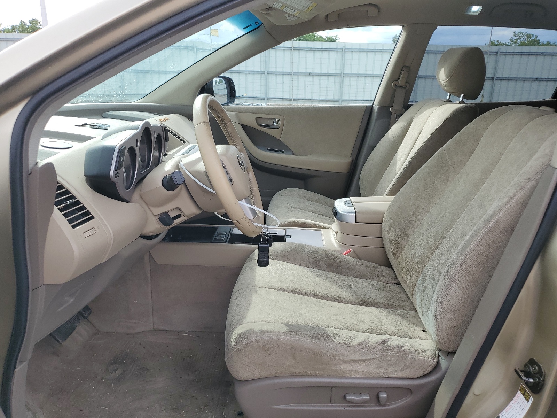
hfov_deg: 67.3
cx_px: 278
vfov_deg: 53.1
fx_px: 418
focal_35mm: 26
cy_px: 209
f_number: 1.5
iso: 50
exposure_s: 1/714
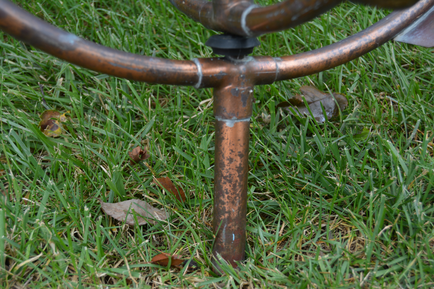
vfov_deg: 26.5
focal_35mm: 51
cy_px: 144
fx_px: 615
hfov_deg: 38.9
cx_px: 217
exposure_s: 1/125
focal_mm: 34
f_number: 5.6
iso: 220
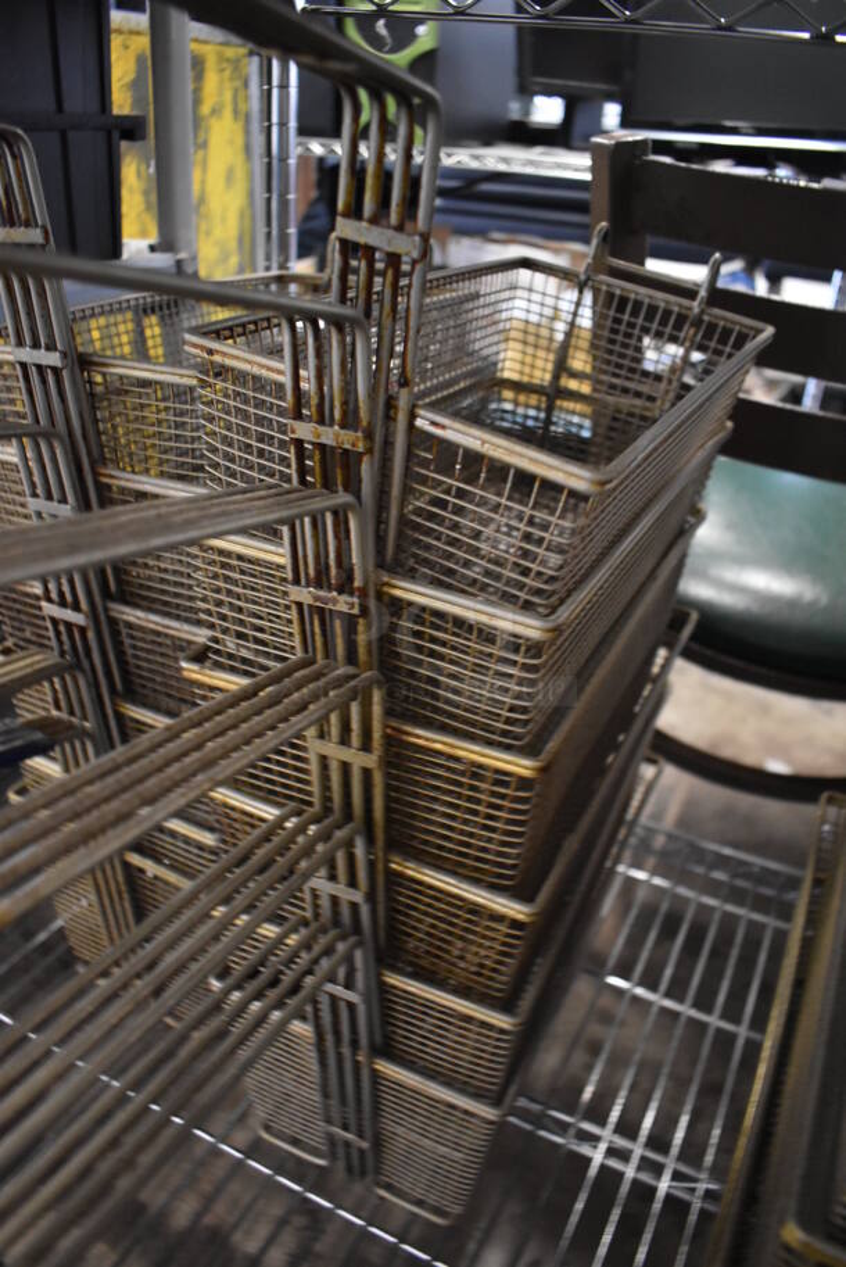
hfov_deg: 48.0
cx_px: 423
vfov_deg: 67.3
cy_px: 634
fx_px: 950
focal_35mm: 27
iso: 3200
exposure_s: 1/30
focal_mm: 18
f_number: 3.5
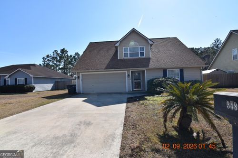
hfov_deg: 95.0
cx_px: 119
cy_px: 79
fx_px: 109
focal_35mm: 16
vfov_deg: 72.0
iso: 100
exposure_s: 1/250
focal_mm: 11
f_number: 8
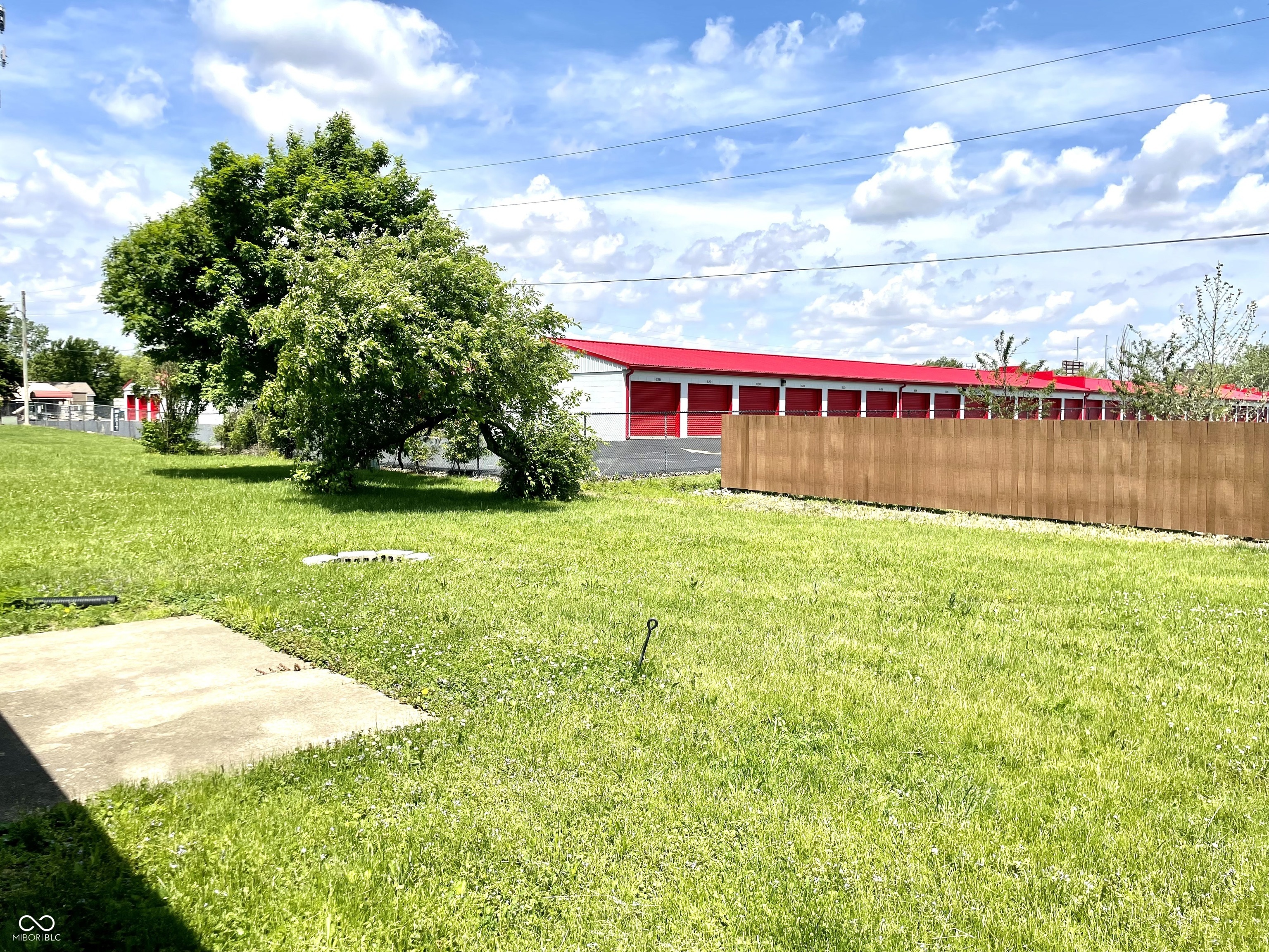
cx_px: 634
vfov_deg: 53.1
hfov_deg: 67.3
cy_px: 476
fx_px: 953
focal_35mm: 26
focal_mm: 4.2
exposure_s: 1/4132
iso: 32
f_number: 1.6
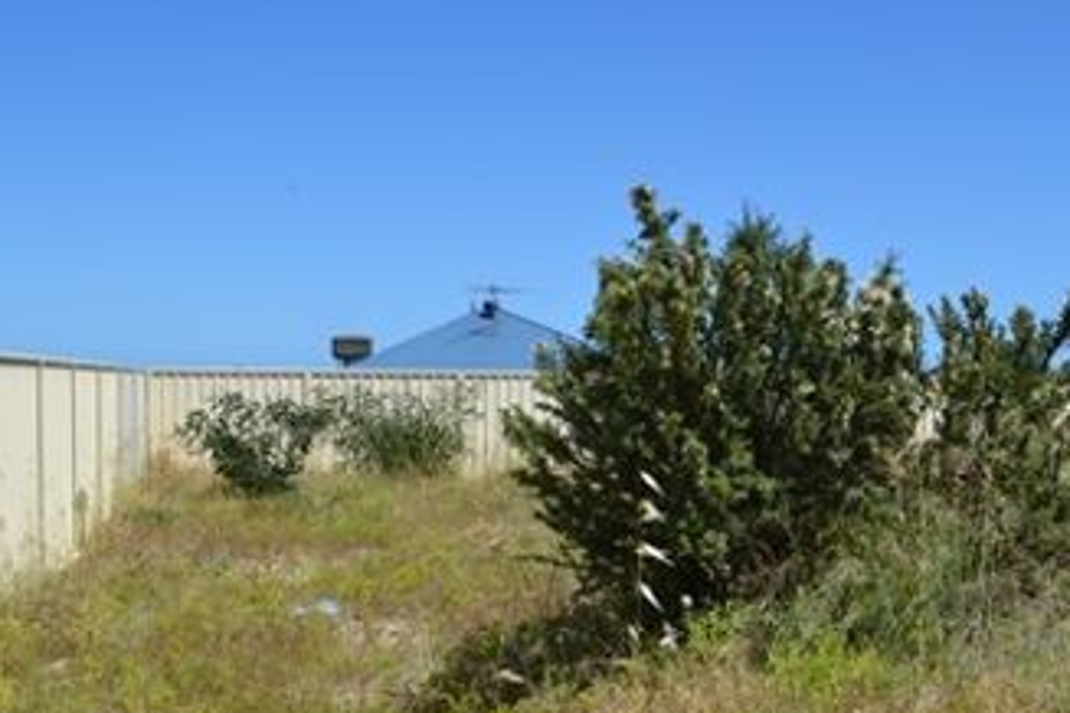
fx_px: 1664
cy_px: 437
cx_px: 740
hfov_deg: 35.2
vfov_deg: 24.1
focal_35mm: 56
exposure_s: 1/250
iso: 100
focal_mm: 26
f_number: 8
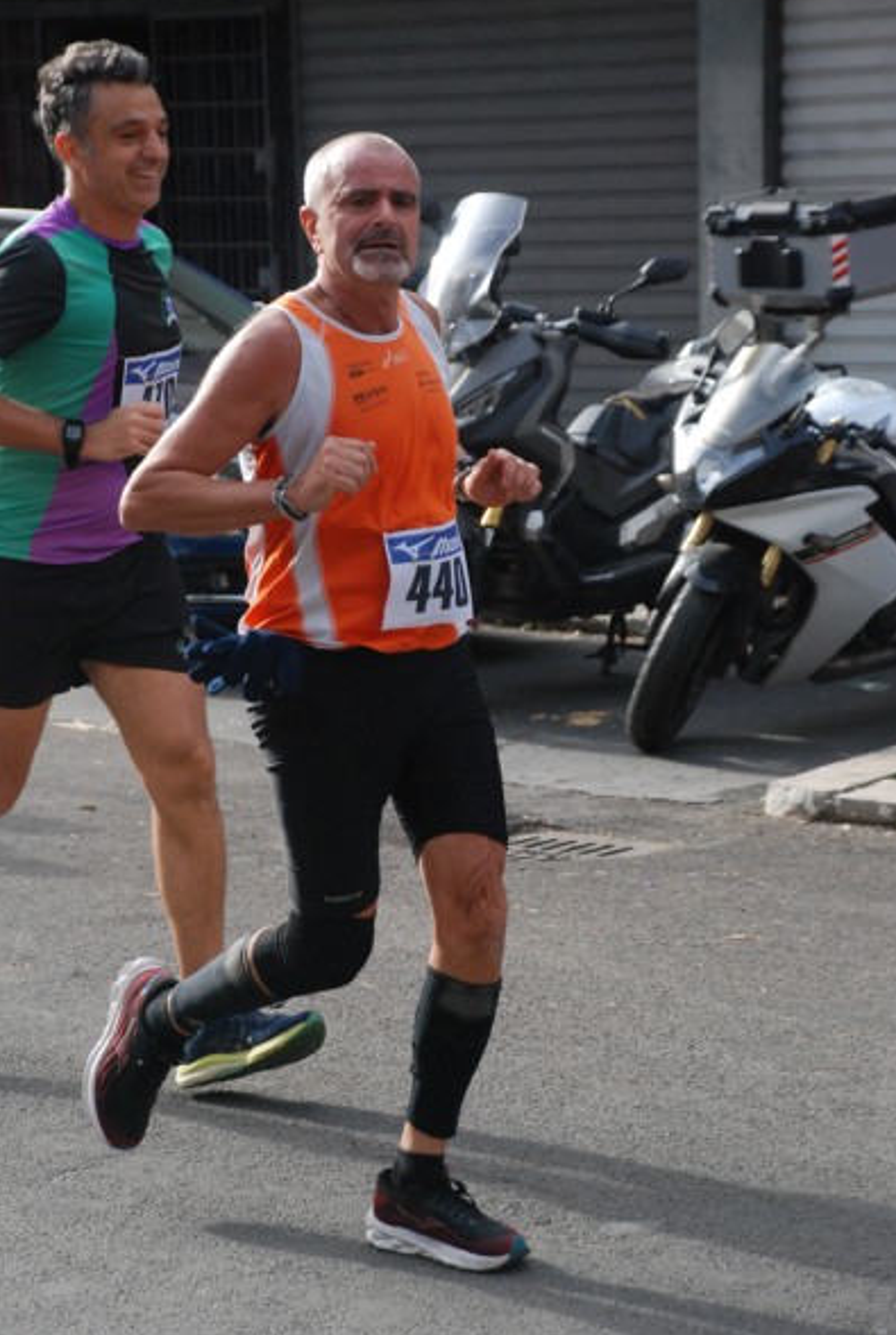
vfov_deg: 19.1
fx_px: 3978
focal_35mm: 107
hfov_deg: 12.9
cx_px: 455
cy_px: 664
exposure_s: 1/800
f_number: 5.6
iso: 1000
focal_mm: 70
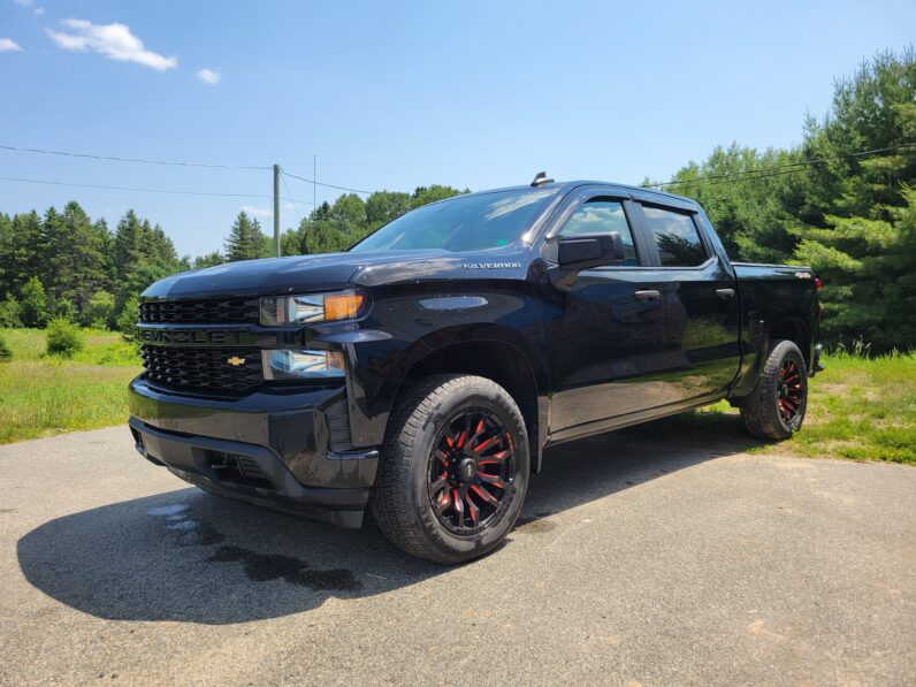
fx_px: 688
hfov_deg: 67.3
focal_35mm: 26
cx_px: 458
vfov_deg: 53.1
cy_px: 344
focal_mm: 5.4
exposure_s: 1/1723
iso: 40
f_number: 1.8
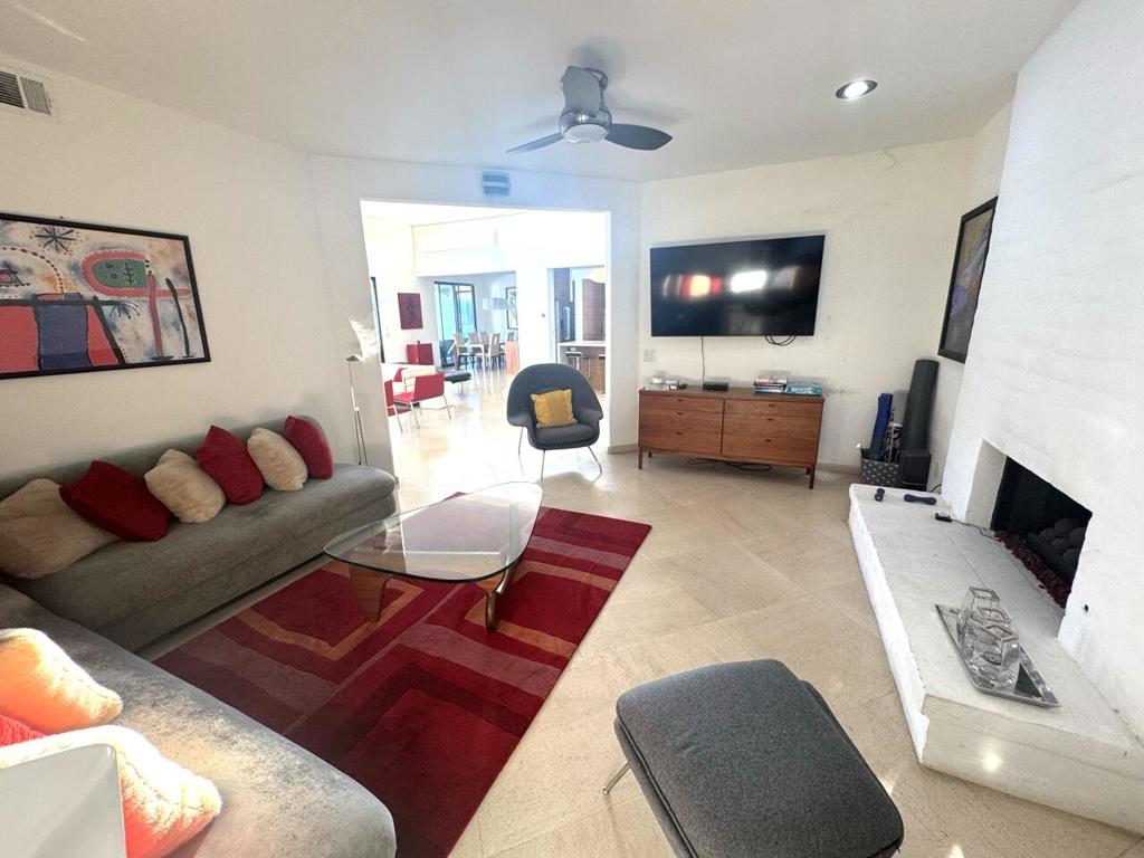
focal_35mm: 14
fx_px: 463
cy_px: 429
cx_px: 572
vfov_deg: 85.7
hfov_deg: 102.1
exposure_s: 1/99
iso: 160
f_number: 2.2
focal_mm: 2.22
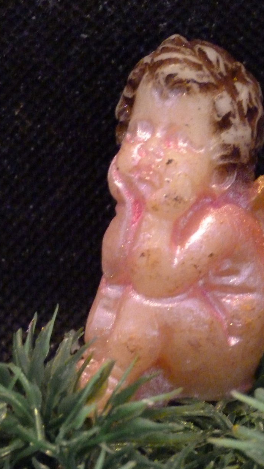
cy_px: 197
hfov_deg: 7.9
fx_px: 1916
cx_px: 229
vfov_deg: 14.0
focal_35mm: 154
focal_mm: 18.2
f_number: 3.5
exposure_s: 1/8
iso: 800
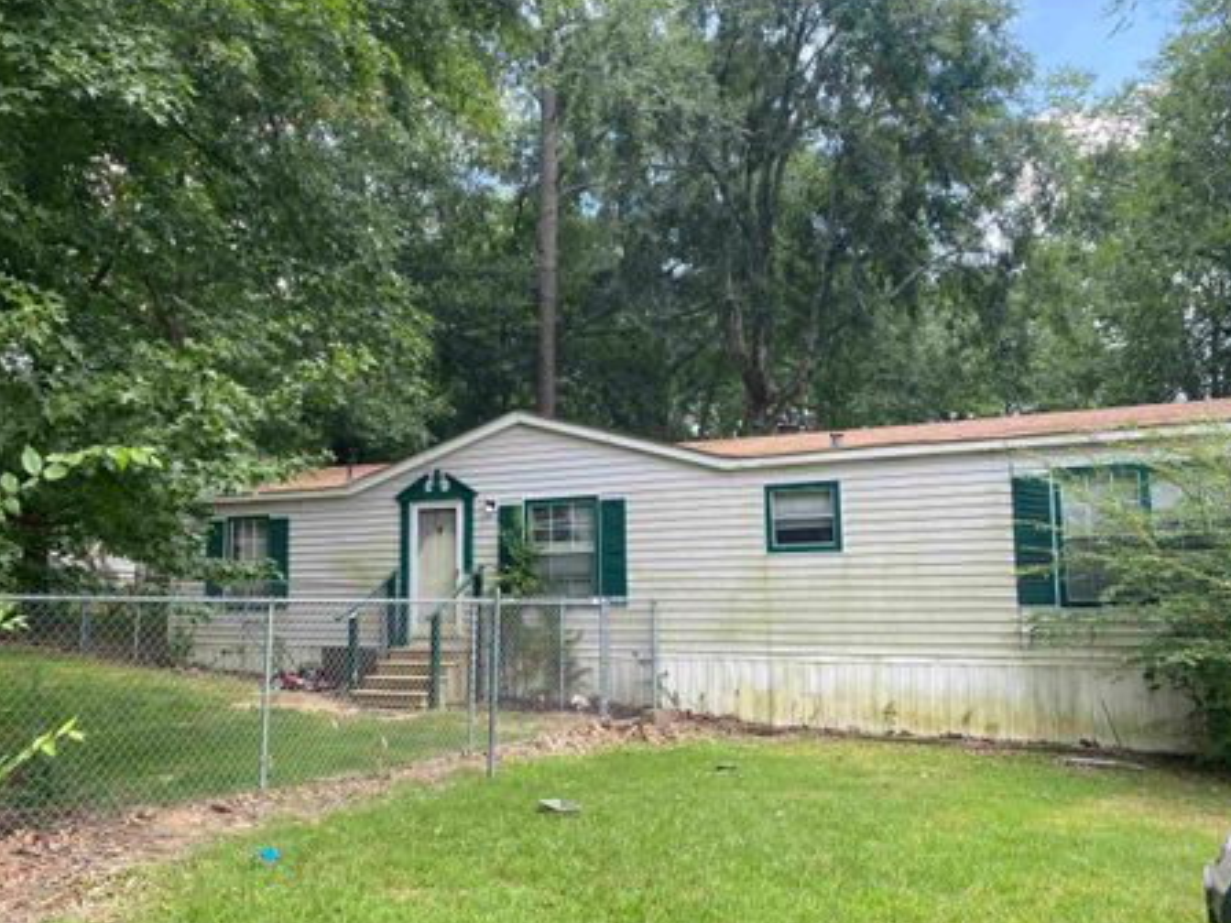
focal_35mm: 29
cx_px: 594
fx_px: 1031
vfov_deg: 48.2
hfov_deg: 61.6
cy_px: 479
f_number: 1.8
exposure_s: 1/360
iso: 32
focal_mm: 4.25
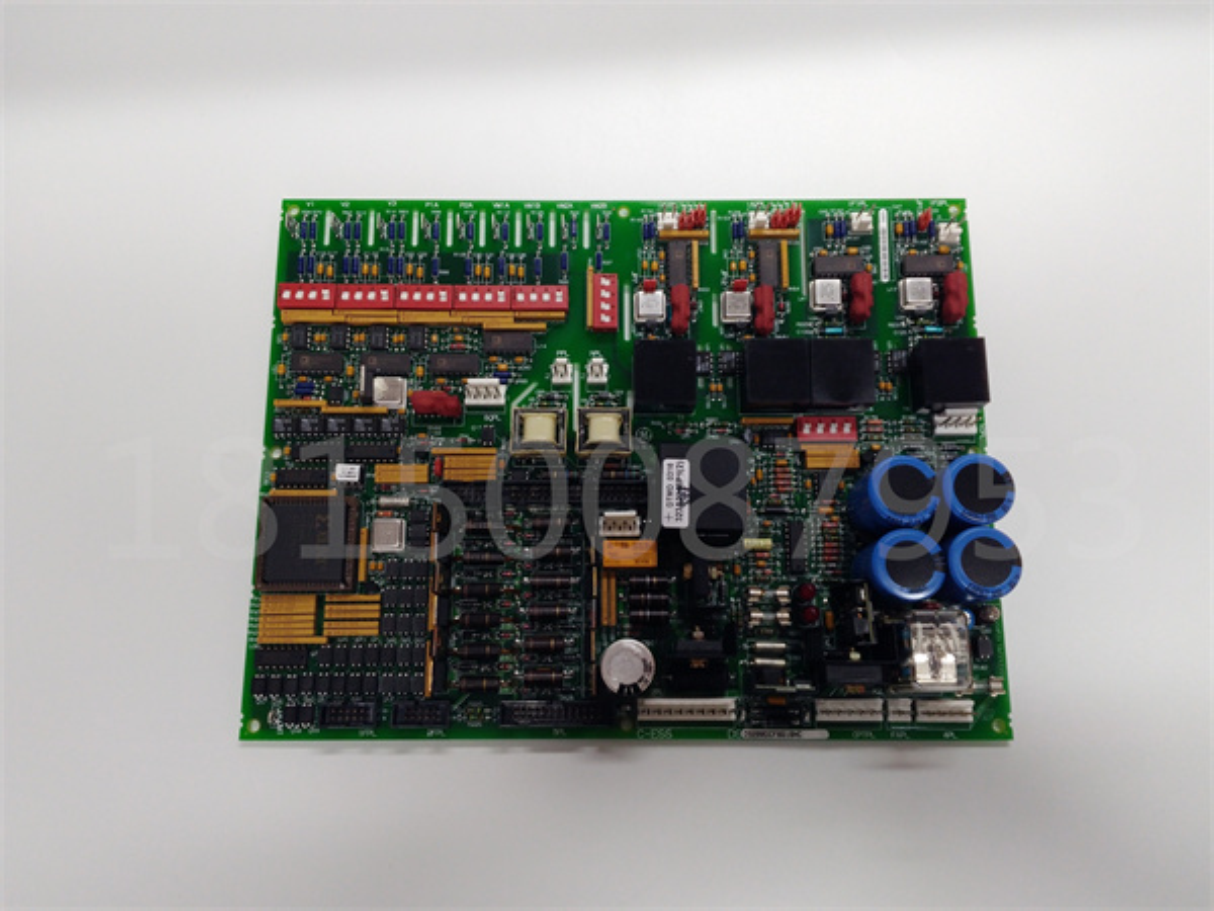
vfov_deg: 51.4
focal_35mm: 27
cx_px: 607
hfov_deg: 65.3
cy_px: 456
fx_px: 947
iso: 135
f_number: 2
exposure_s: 1/33
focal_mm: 3.79
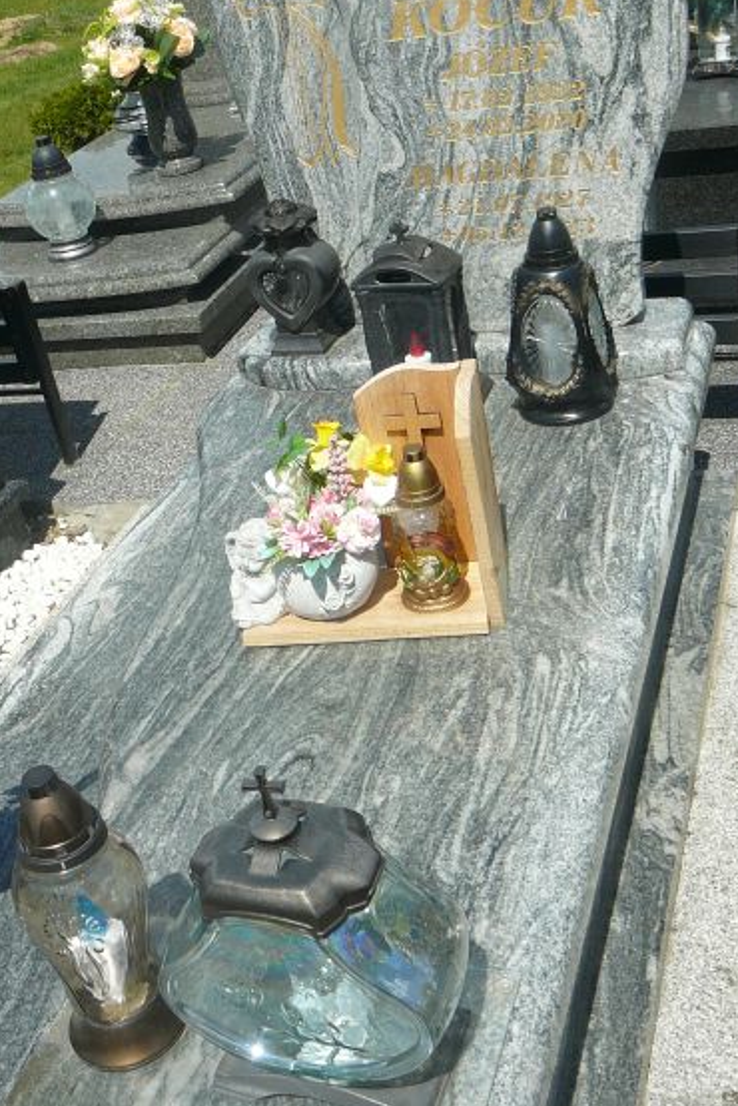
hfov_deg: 31.8
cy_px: 486
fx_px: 1291
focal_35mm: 42
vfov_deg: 46.3
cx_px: 283
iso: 80
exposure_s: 1/500
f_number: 5
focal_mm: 5.2
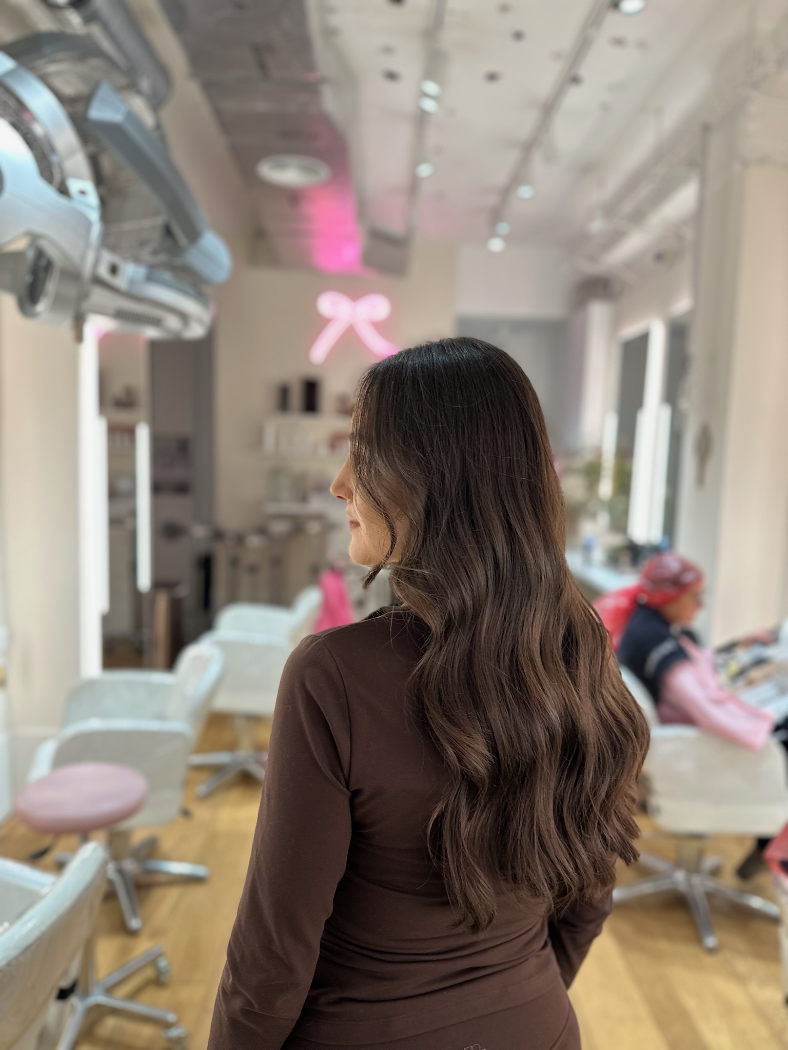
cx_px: 394
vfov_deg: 71.6
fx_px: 728
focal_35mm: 24
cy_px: 525
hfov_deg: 56.8
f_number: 1.78
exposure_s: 1/100
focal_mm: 6.86
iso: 64
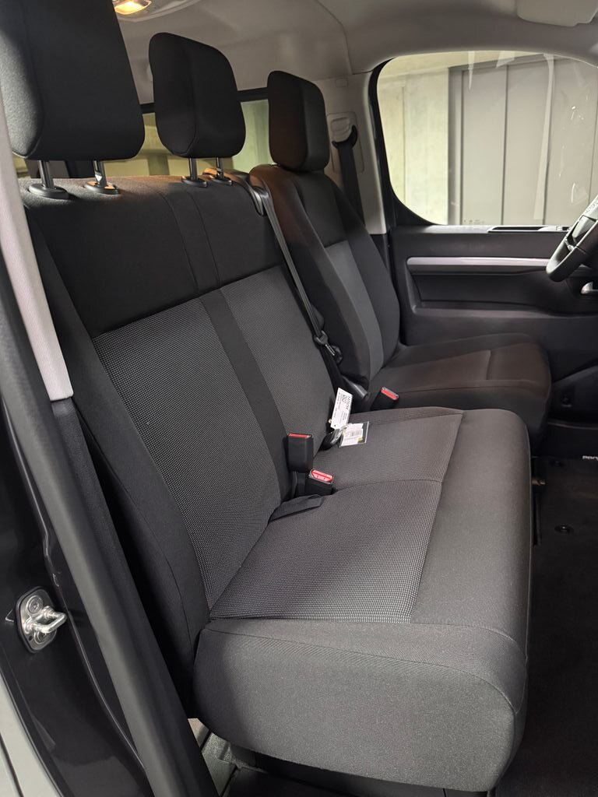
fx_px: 553
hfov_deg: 56.8
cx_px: 299
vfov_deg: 71.6
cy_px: 398
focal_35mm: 24
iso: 800
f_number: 1.78
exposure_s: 1/25
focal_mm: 6.76
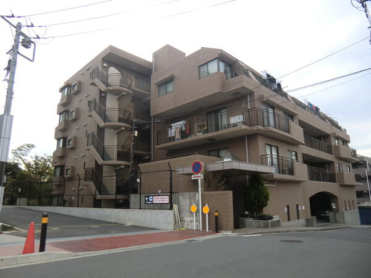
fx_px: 257
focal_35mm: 24
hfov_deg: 71.6
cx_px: 186
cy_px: 139
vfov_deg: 56.8
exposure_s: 1/125
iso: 64
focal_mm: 4.3
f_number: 3.2
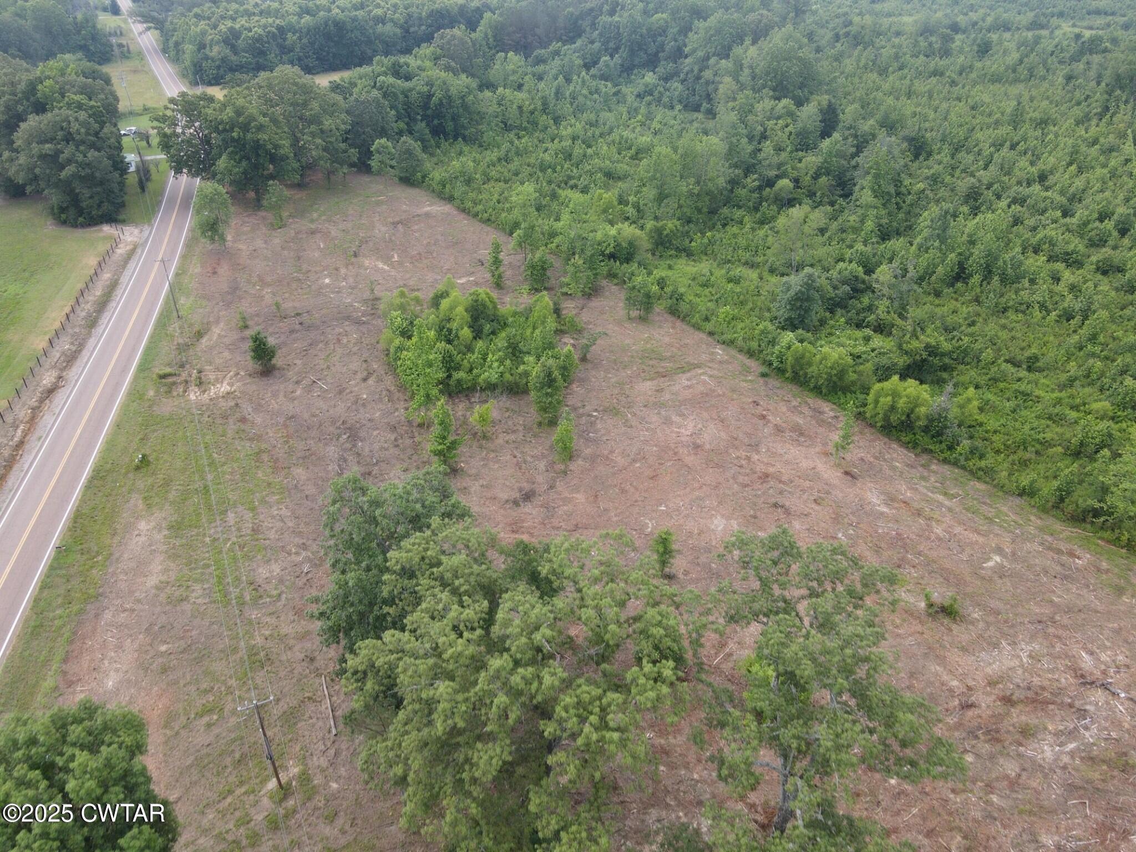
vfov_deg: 56.8
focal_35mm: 24
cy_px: 426
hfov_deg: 71.6
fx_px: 788
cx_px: 568
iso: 180
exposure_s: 1/15
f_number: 2.8
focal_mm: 4.5
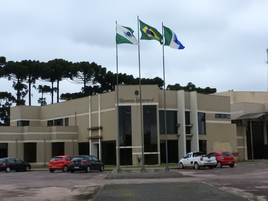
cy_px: 101
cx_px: 135
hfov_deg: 31.7
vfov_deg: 24.0
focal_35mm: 61
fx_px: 472
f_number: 7.6
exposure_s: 1/3200
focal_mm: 10.7
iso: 1600
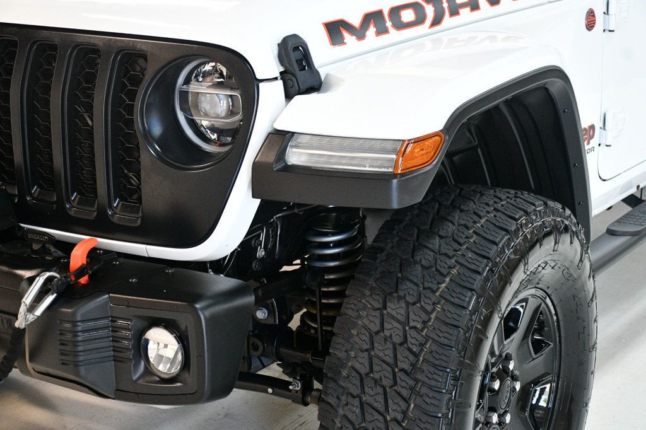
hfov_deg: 30.1
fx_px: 1202
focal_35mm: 67
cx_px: 323
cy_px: 215
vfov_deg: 20.3
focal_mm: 45
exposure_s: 1/125
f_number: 4.5
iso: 3200
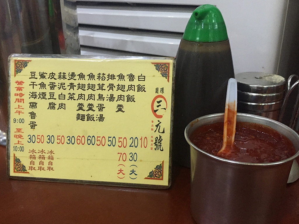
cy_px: 112
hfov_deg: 61.7
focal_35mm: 29
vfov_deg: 48.2
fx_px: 250
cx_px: 150
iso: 160
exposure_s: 1/30
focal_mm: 4.15
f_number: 2.2
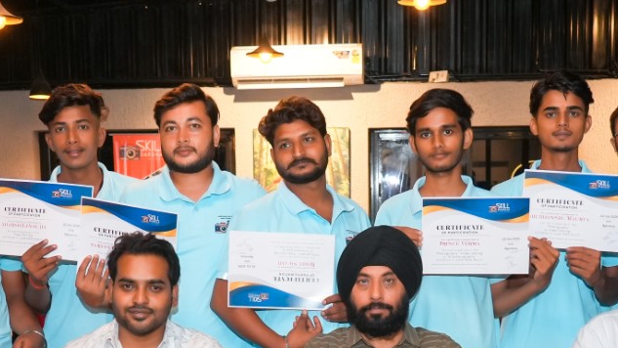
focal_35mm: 67
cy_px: 399
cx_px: 330
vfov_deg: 17.3
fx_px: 1098
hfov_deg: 31.4
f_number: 4
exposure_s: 1/160
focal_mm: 25
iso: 2500
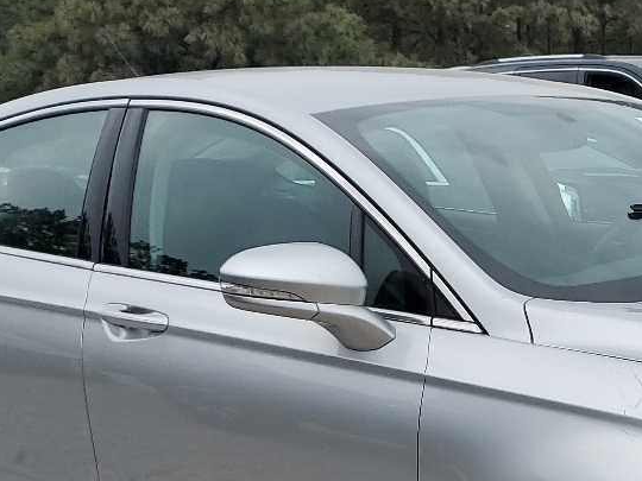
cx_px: 549
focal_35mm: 77
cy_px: 491
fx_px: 1428
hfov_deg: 24.8
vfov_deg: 18.6
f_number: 1.5
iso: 50
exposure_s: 1/2000
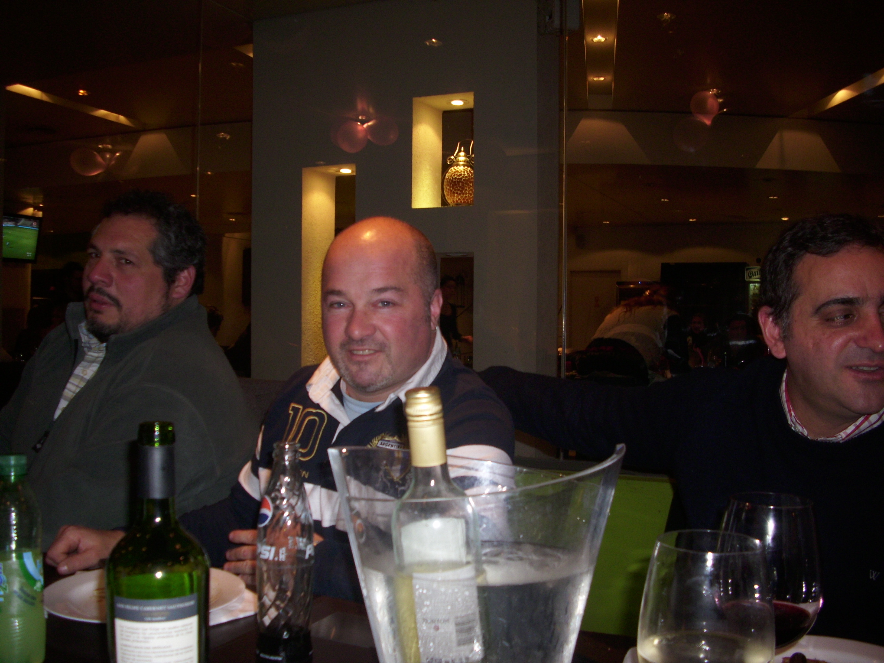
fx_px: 792
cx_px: 442
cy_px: 332
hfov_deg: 58.4
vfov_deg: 45.4
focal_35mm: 31
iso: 50
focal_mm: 6.2
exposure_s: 1/30
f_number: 2.8
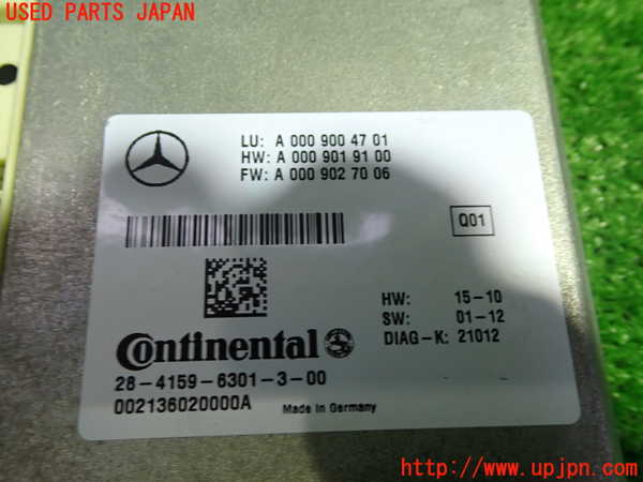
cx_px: 322
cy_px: 241
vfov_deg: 46.8
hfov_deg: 60.0
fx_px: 557
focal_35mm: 30
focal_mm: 5.4
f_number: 2.3
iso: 200
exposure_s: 1/30
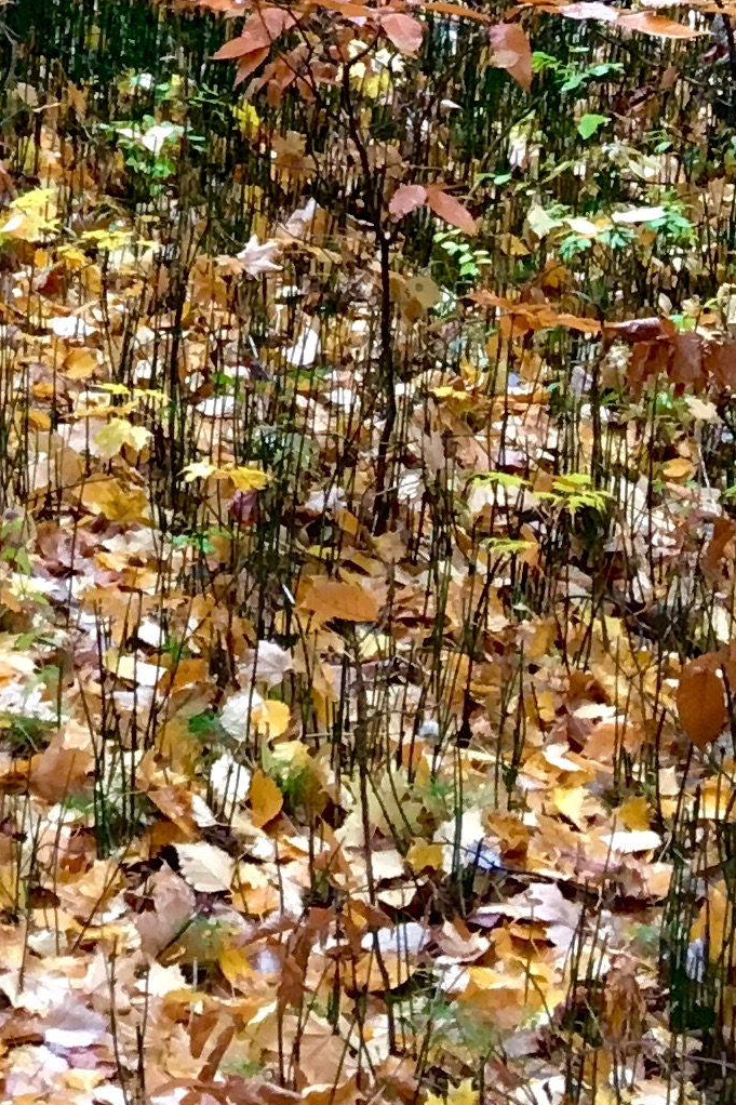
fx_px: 3650
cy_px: -498
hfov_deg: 10.6
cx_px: -702
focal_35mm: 119
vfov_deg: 15.9
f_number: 2.2
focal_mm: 4.15
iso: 50
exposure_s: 1/30
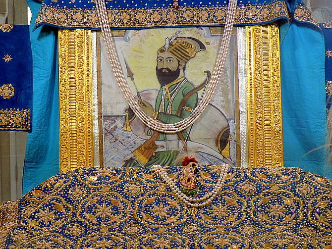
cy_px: 124
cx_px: 166
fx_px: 1823
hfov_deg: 10.4
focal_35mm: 190
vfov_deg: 7.8
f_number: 5.4
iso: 280
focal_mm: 33.7
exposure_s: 1/30
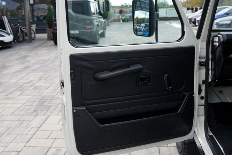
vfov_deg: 33.2
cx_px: 128
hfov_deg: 48.4
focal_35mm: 40
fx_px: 258
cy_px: 54
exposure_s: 1/100
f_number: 5
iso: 100
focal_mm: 26
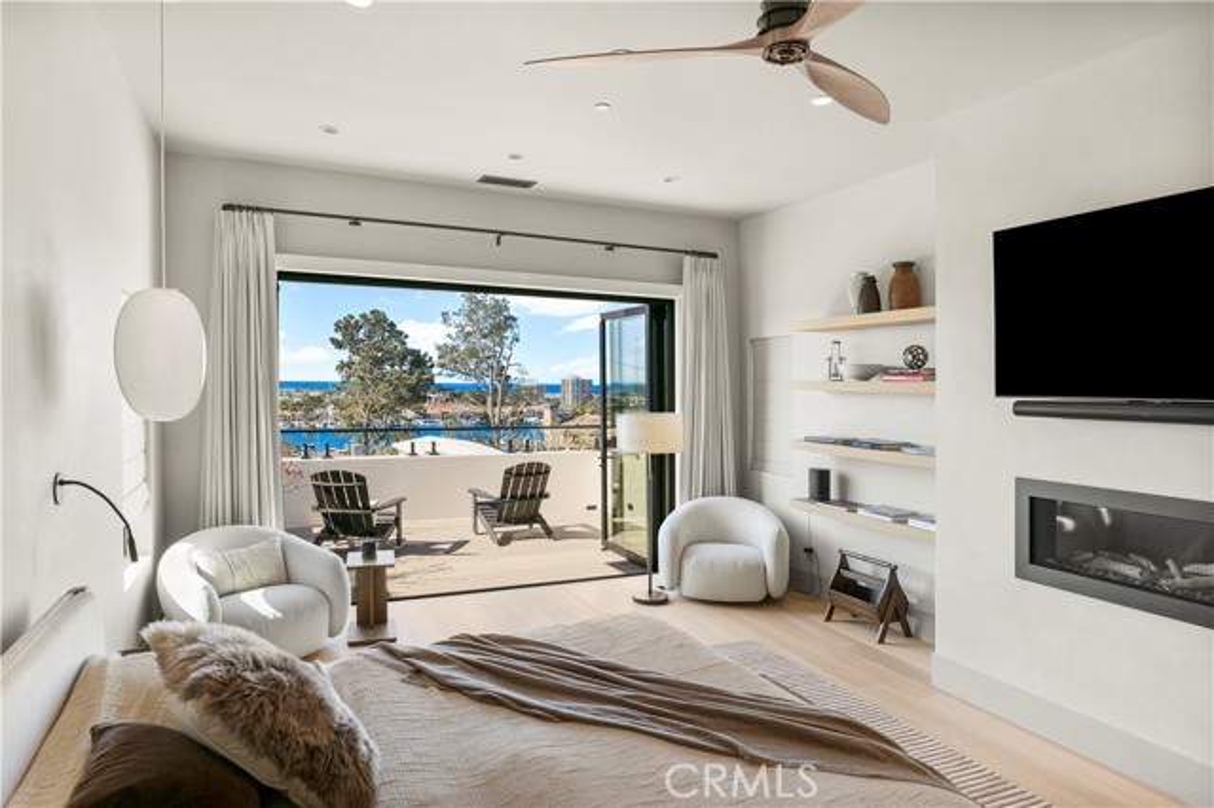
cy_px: 404
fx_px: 674
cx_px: 607
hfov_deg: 84.0
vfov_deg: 61.9
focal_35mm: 20
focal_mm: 20
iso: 100
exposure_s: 1/25
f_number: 8
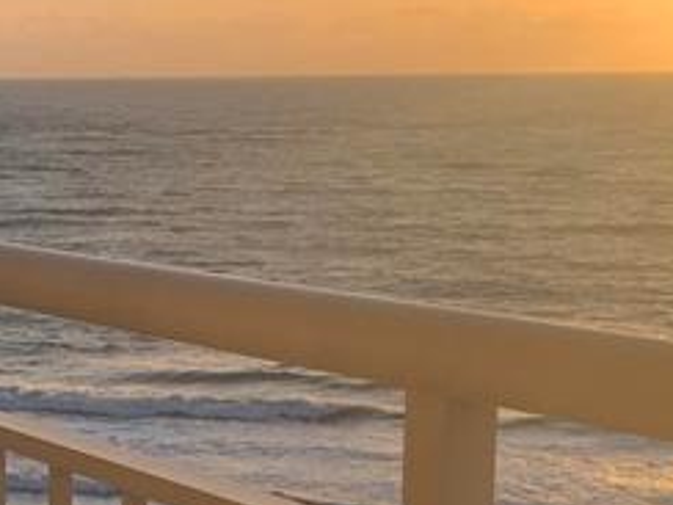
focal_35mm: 109
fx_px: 2119
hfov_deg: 17.5
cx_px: -47
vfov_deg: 13.5
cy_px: 458
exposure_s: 1/1368
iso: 25
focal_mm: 4.25
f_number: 1.8
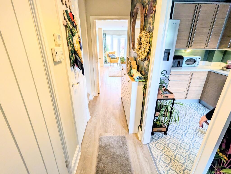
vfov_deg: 78.2
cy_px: 87
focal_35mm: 16
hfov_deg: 94.4
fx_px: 107
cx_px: 116
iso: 147
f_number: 2.2
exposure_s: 1/50
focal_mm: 2.35
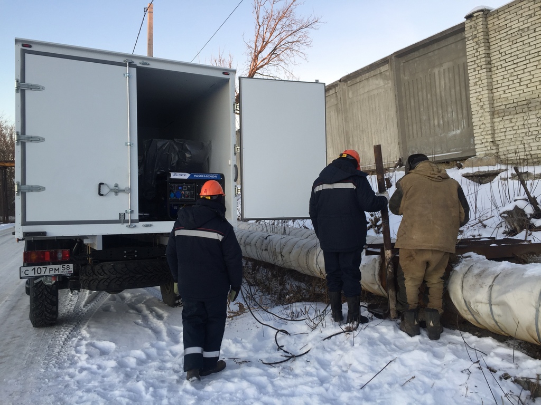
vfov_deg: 48.2
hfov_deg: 61.7
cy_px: 202
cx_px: 270
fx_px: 453
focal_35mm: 29
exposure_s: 1/100
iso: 32
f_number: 2.2
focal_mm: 4.15
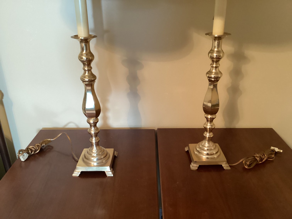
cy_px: 110
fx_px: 262
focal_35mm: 31
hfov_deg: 58.3
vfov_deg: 45.4
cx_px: 146
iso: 640
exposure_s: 1/20
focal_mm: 3.3
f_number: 2.4
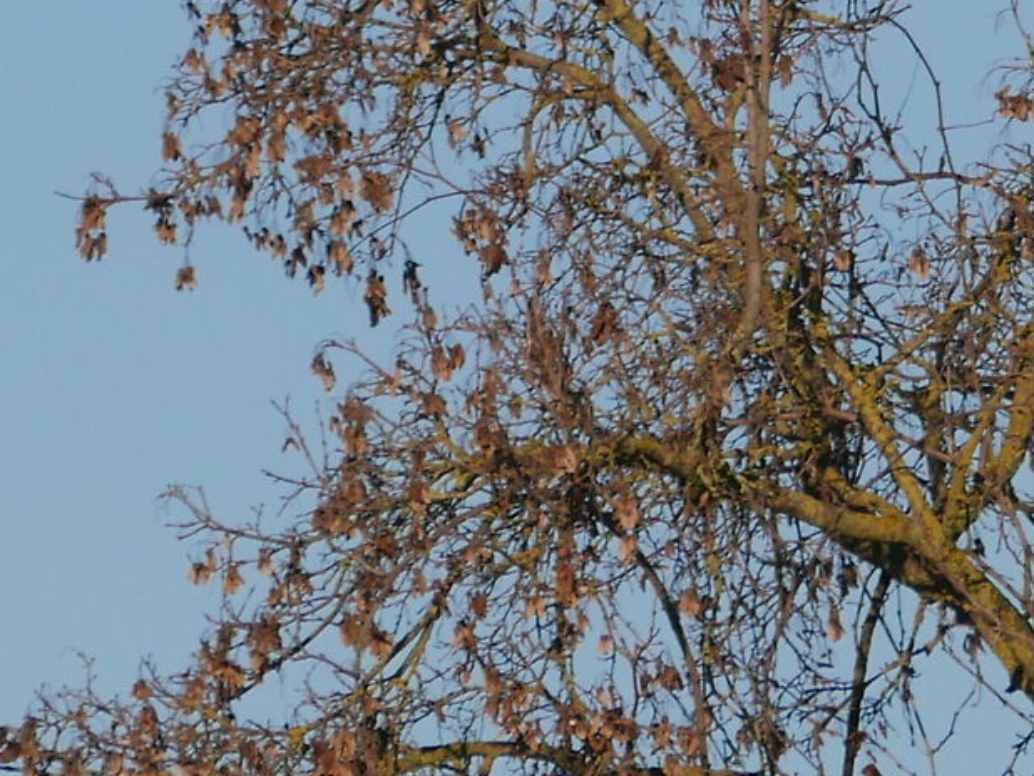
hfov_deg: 1.3
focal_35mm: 1553
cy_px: -65
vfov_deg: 1.0
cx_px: 753
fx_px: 46407
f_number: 7.1
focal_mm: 200
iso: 200
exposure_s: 1/1300
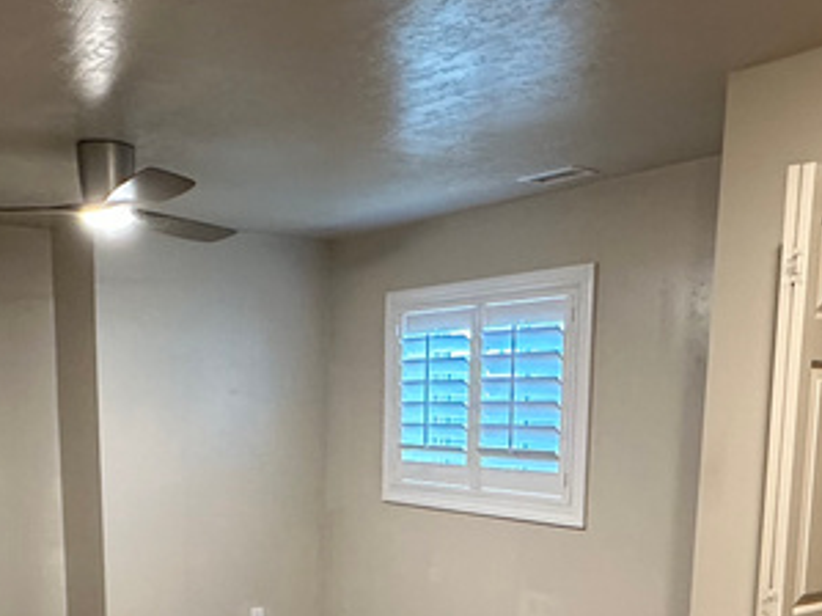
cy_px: 627
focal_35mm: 48
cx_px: 401
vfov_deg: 28.3
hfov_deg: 39.7
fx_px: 1139
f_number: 2.2
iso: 500
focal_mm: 2.22
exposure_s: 1/60
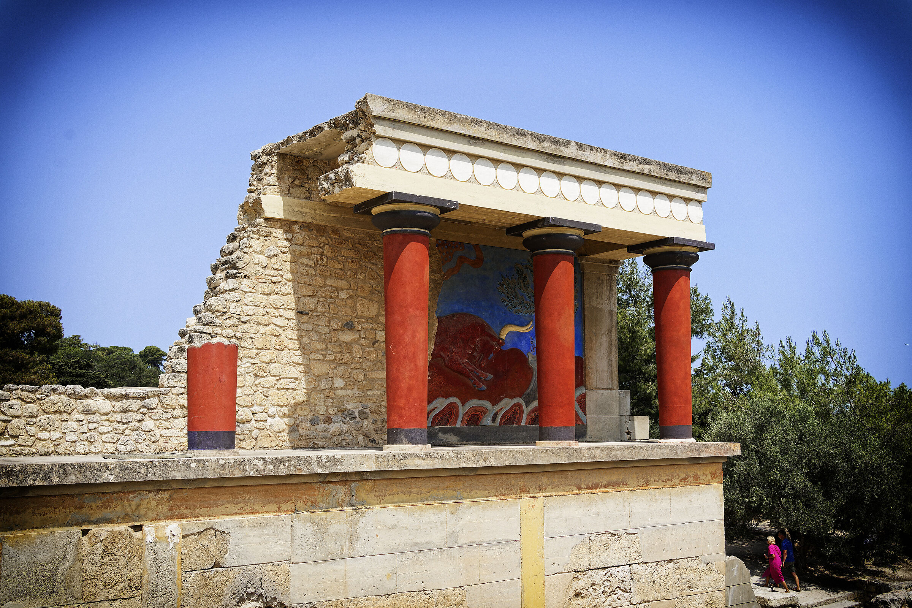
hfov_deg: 54.4
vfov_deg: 37.9
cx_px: 456
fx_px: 887
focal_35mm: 35
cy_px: 304
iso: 100
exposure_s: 1/500
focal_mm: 35
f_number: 6.3
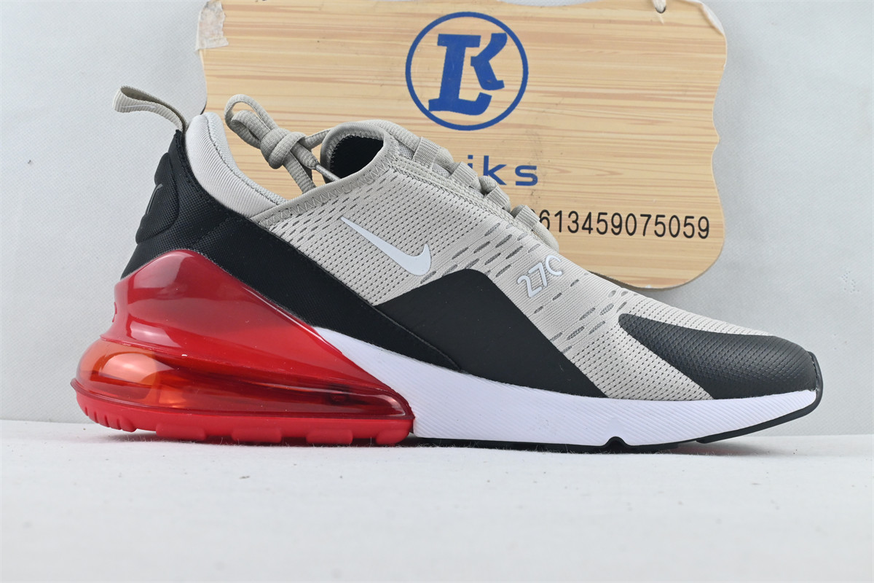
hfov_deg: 41.7
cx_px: 437
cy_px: 292
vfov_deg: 28.5
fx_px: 1147
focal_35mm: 47
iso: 1000
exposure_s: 1/125
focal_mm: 31.5
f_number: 10
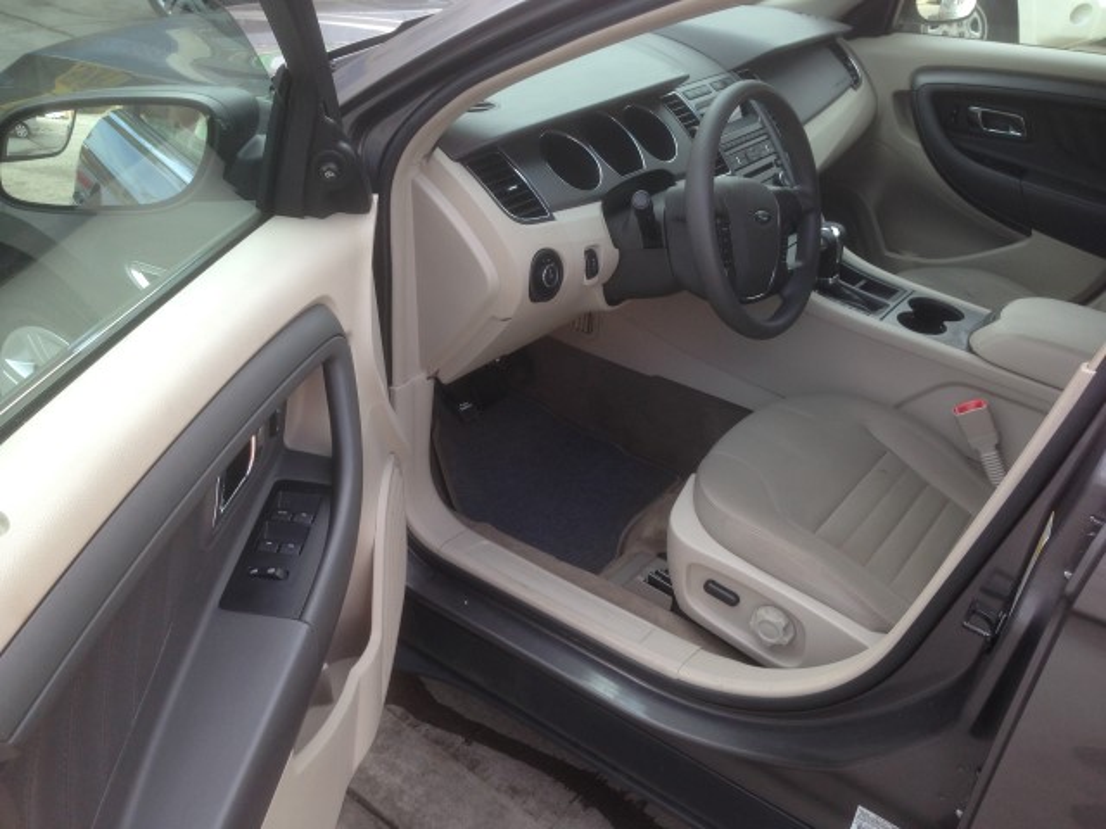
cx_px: 553
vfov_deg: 42.9
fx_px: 1054
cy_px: 414
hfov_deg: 55.4
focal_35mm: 33
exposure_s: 1/183
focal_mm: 4.12
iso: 50
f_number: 2.4
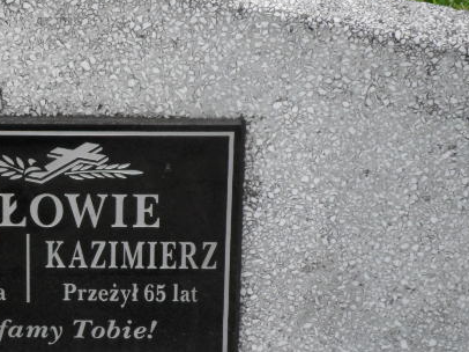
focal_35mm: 217
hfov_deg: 9.1
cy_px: 160
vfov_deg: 6.8
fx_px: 2938
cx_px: 1
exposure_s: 1/125
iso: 100
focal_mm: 15.4
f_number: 4.3
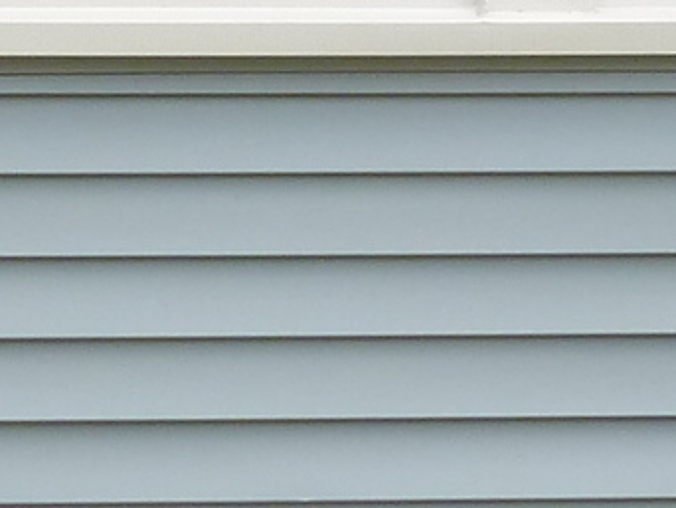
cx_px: -43
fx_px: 6996
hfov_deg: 5.5
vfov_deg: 4.1
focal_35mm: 358
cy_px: -234
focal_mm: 8.7
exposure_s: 1/100
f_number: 4.1
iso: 100
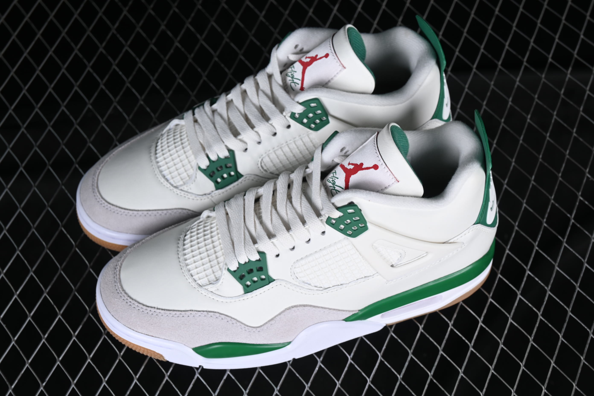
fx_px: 1237
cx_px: 297
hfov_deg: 27.0
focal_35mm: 75
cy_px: 198
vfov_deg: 18.2
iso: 160
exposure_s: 1/125
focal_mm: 50
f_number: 8
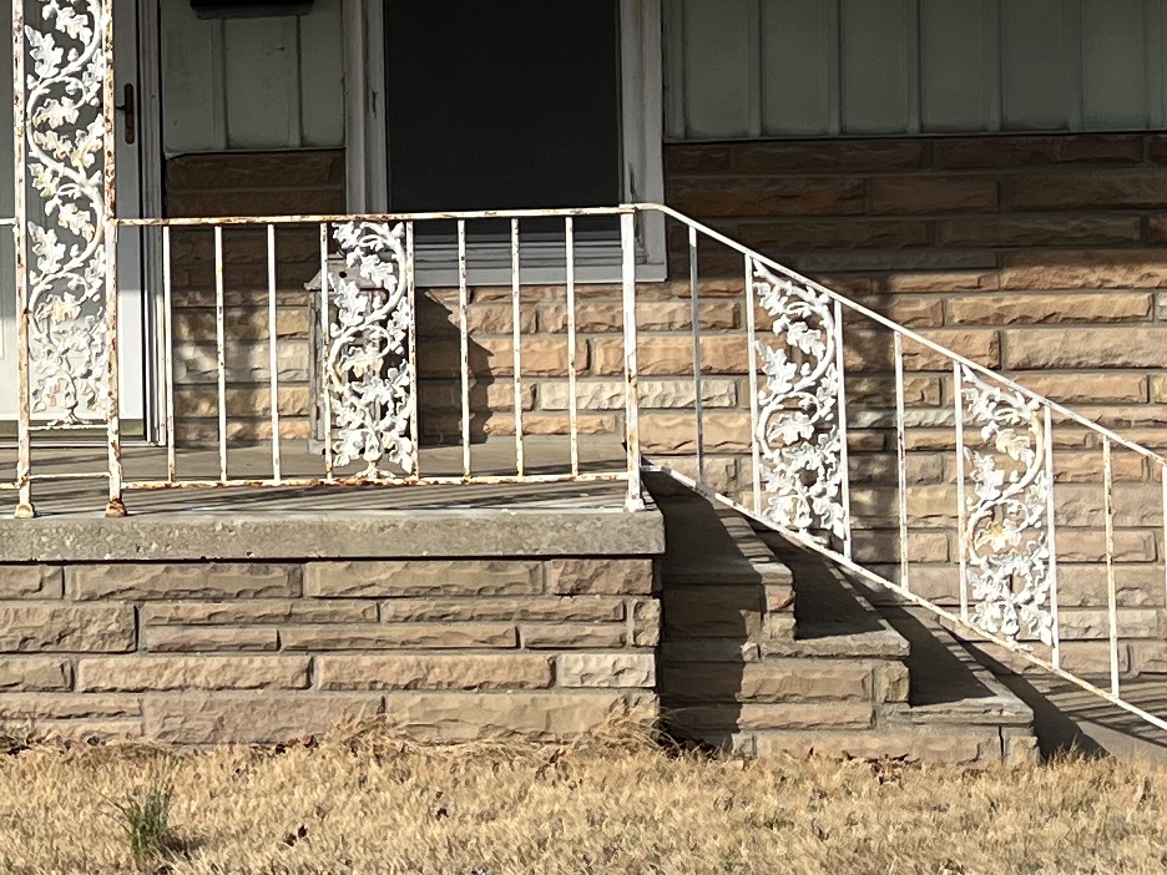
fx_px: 3776
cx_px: 198
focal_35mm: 112
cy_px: 212
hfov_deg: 17.4
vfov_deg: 13.2
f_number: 1.5
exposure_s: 1/6211
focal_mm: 5.7
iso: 50
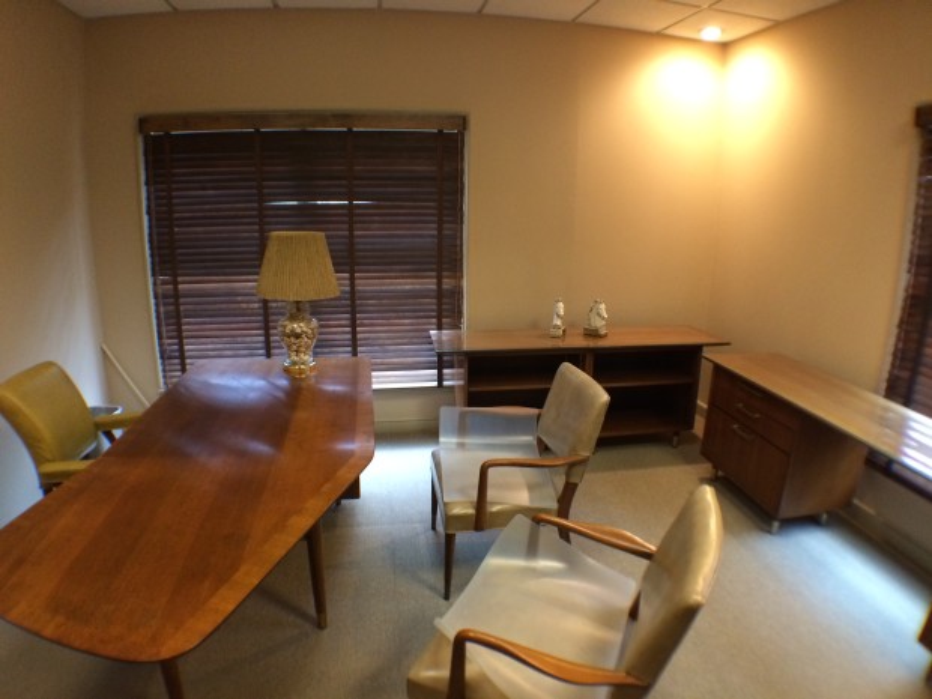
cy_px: 350
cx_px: 466
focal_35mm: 29
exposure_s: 1/20
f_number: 2.2
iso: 250
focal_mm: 4.15
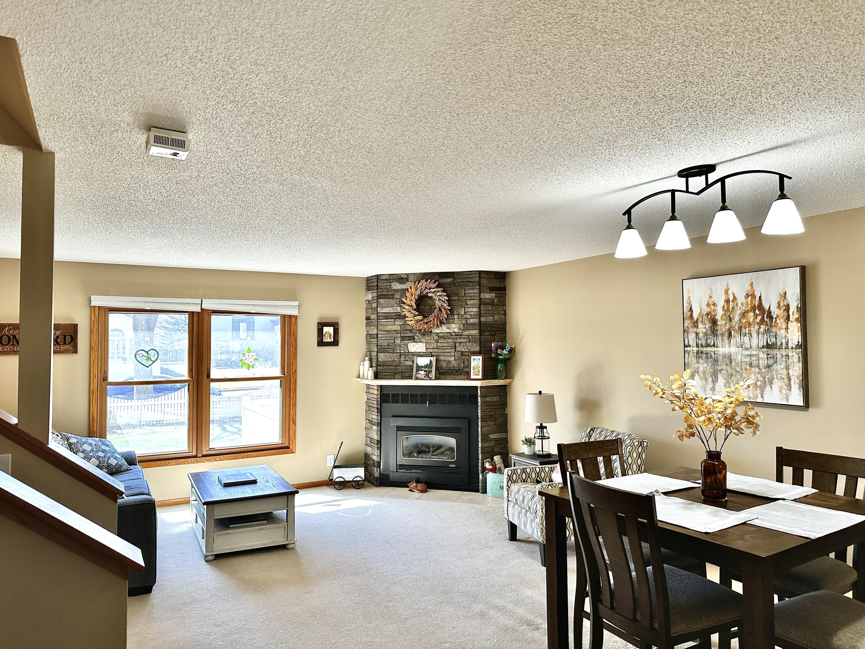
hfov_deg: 71.6
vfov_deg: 56.8
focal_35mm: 24
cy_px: 324
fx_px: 600
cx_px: 432
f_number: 1.78
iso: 100
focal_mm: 6.86
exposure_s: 1/129
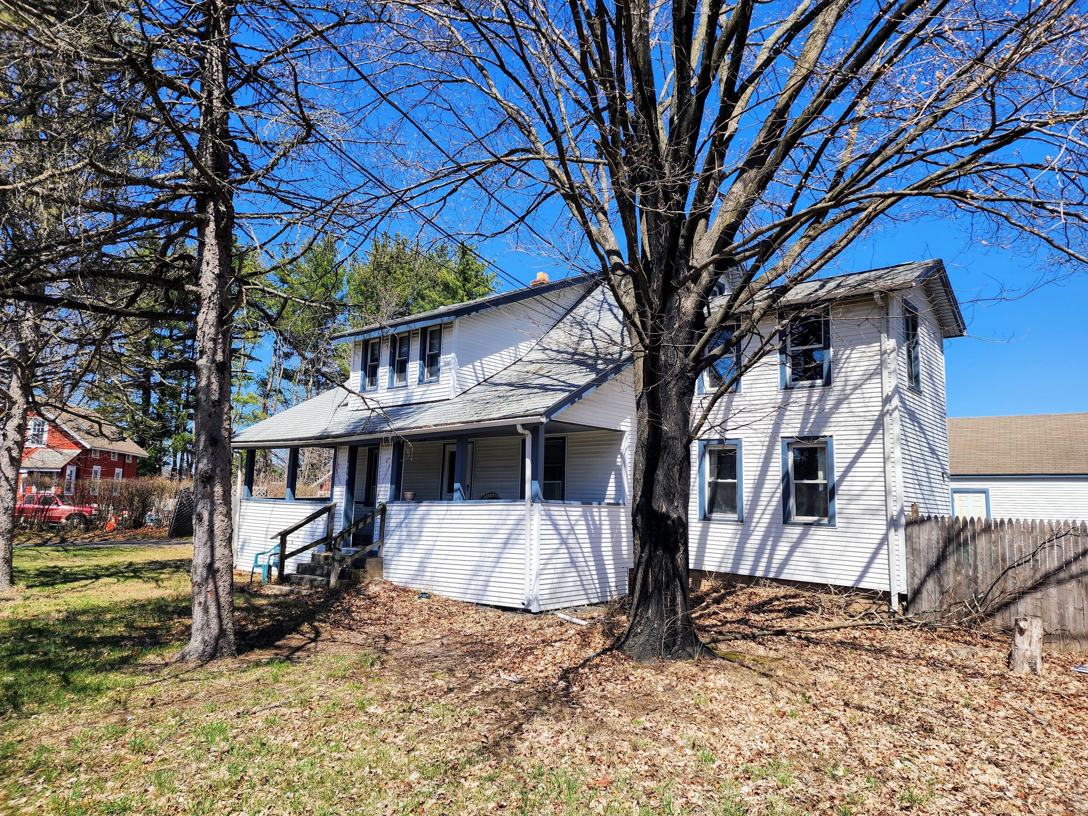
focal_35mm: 23
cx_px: 544
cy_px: 408
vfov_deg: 58.9
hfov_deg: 73.9
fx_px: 723
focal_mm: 6.4
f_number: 1.8
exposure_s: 1/786
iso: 12
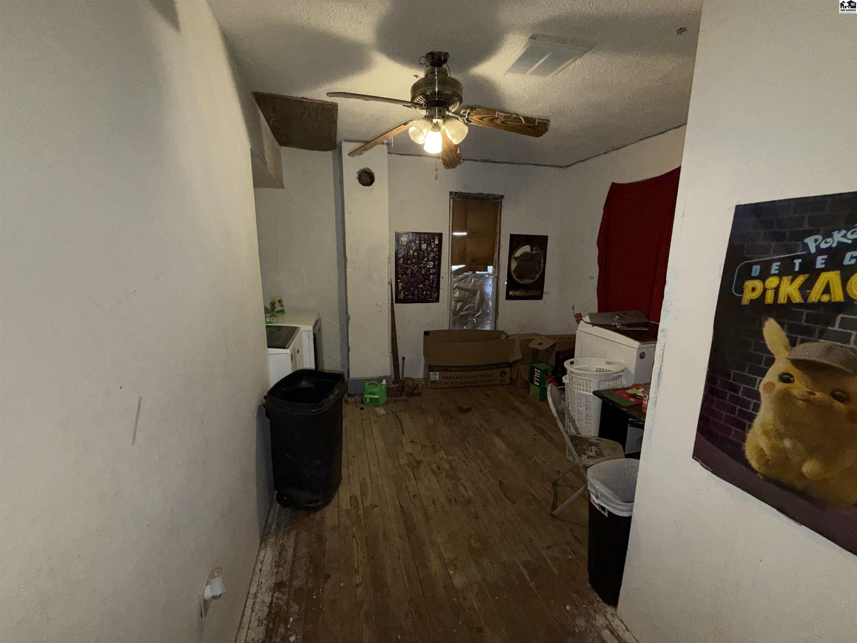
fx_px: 347
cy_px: 322
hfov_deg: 102.1
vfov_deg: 85.7
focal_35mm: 14
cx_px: 428
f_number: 2.2
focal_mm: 2.22
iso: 250
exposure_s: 1/60
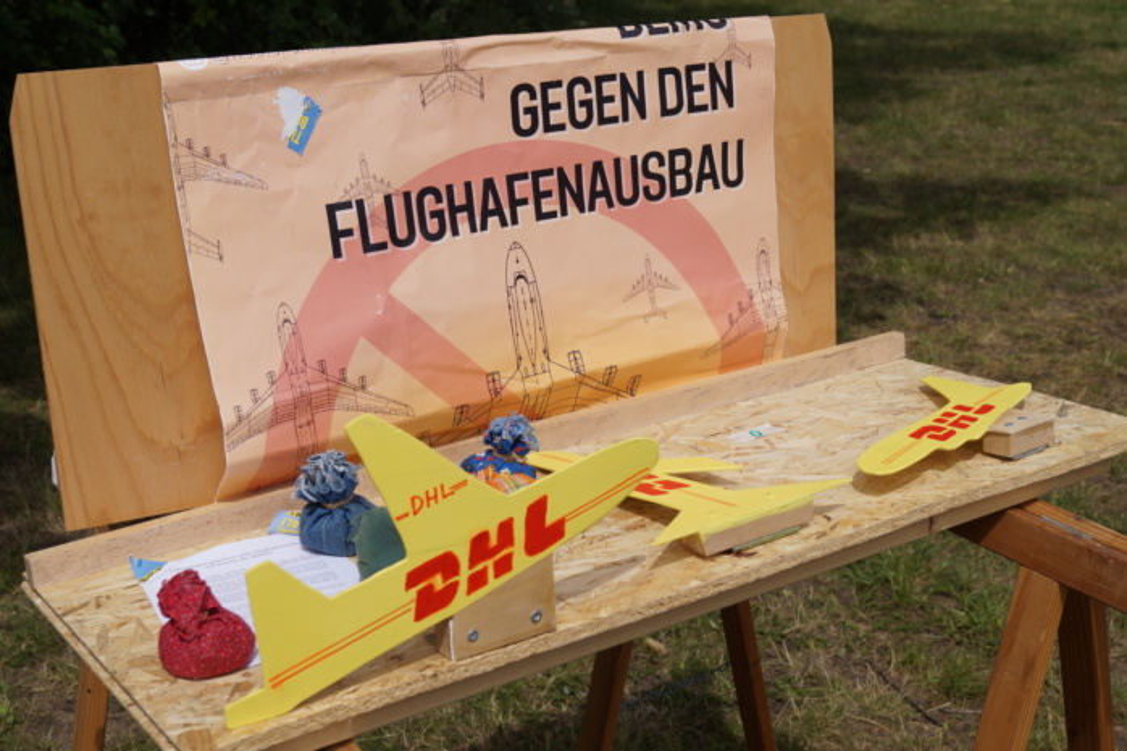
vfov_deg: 29.9
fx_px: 1408
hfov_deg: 43.6
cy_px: 376
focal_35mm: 45
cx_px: 564
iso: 100
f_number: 9
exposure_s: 1/500
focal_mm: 30
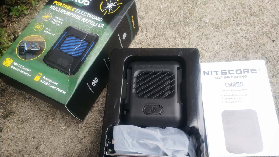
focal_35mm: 35
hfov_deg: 56.6
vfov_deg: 33.6
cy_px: 94
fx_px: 259
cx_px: 140
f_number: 2
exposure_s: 1/147
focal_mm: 4.5
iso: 175
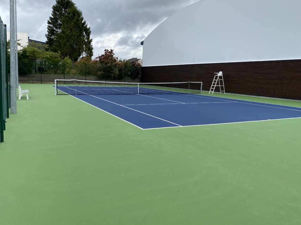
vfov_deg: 49.7
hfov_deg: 63.4
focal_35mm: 28
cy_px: 108
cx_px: 139
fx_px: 243
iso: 32
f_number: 1.8
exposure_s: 1/1779
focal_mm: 4.25
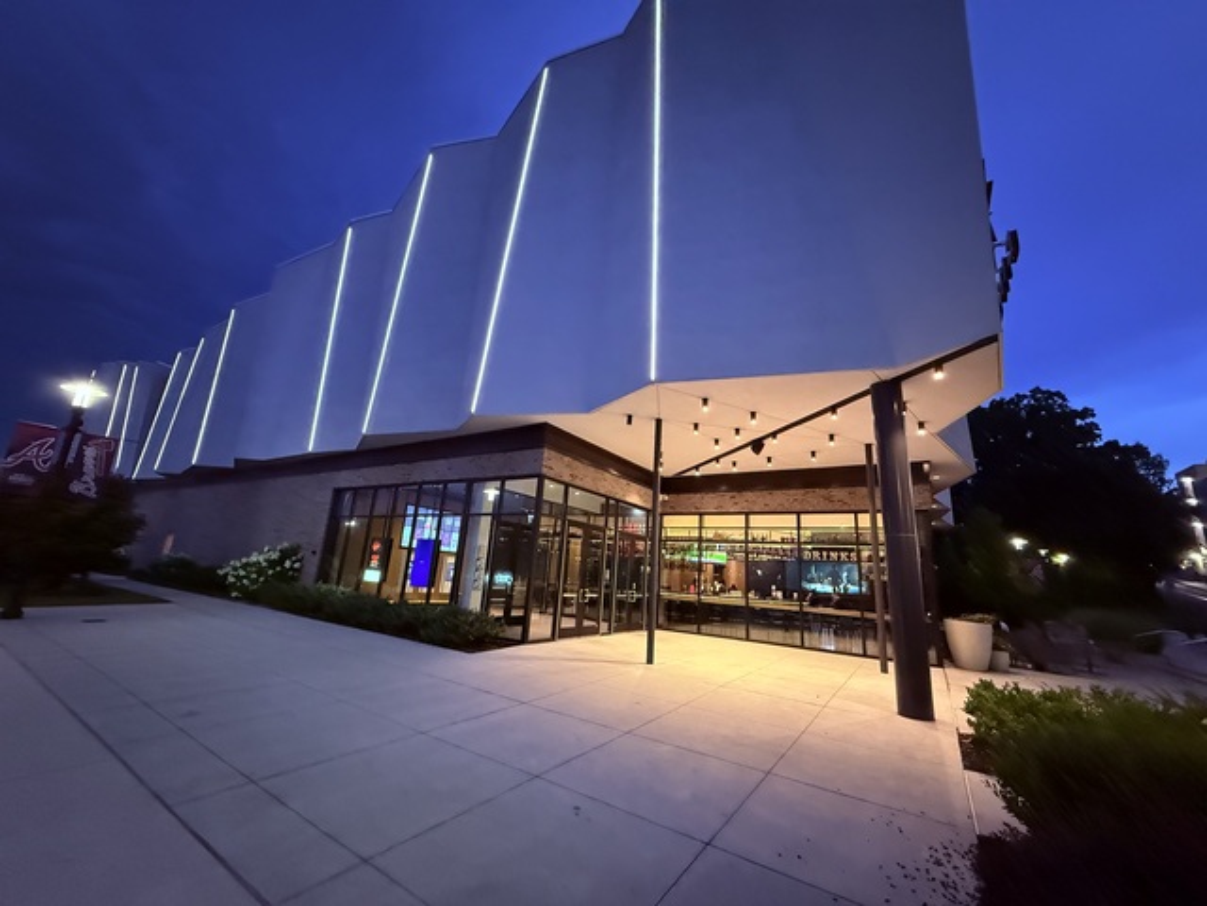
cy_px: 453
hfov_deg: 102.1
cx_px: 604
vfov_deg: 85.7
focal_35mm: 14
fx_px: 488
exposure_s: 1/60
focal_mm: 2.22
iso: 1250
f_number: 2.2
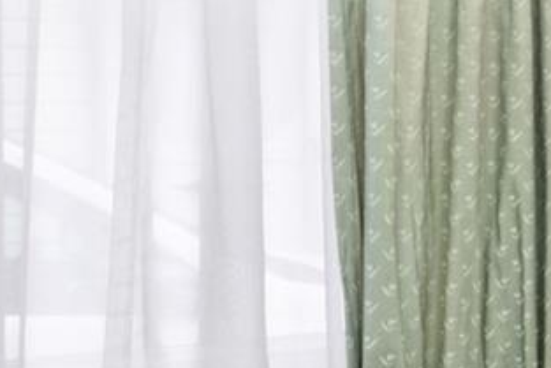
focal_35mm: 98
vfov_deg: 13.9
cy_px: 114
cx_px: 1077
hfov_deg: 16.3
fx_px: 1501
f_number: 6.4
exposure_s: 1/60
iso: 500
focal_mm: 10
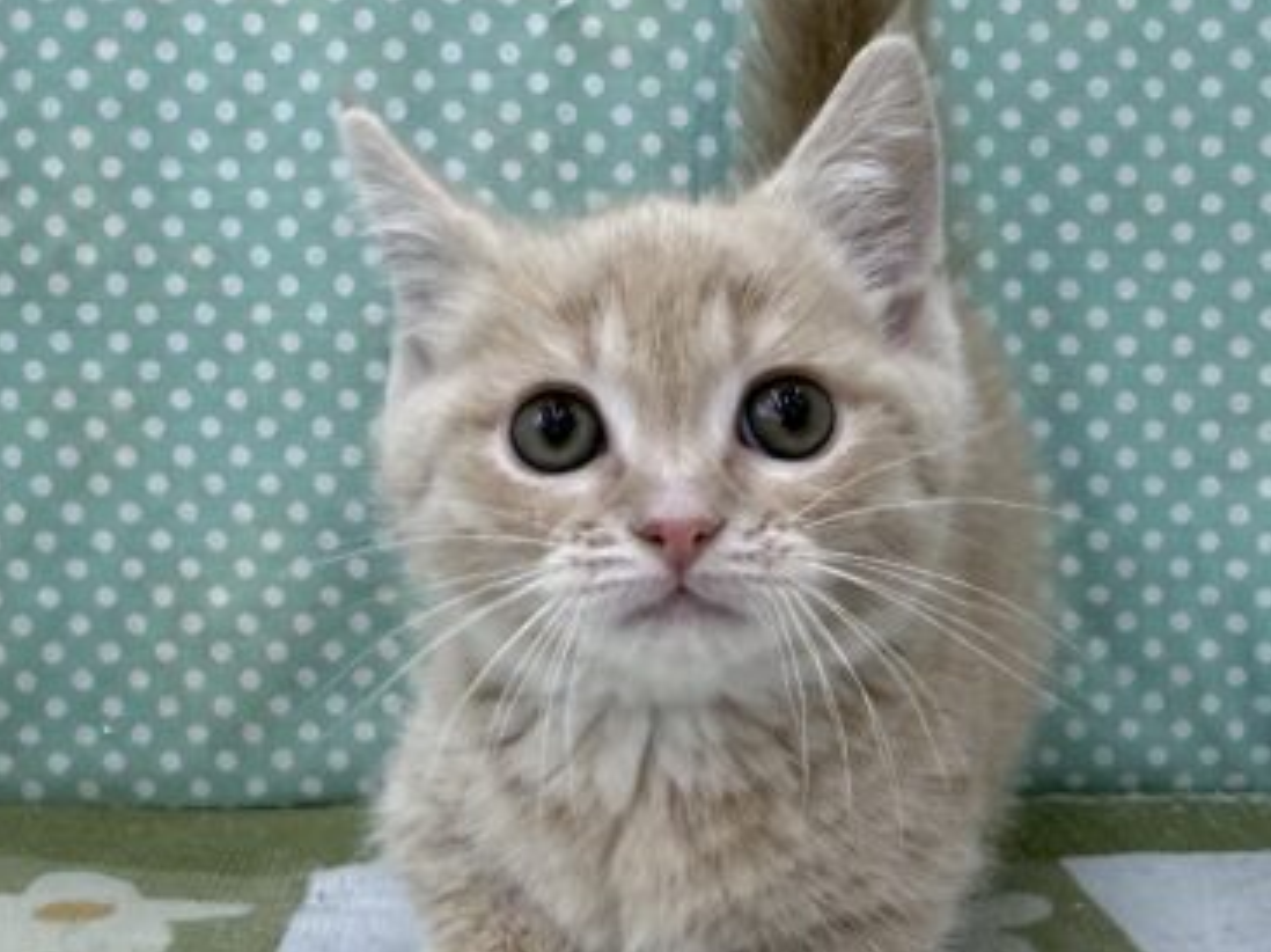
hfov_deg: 44.8
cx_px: 688
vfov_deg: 34.3
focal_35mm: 42
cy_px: 514
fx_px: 1541
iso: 200
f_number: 2.2
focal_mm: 2.22
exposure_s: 1/100
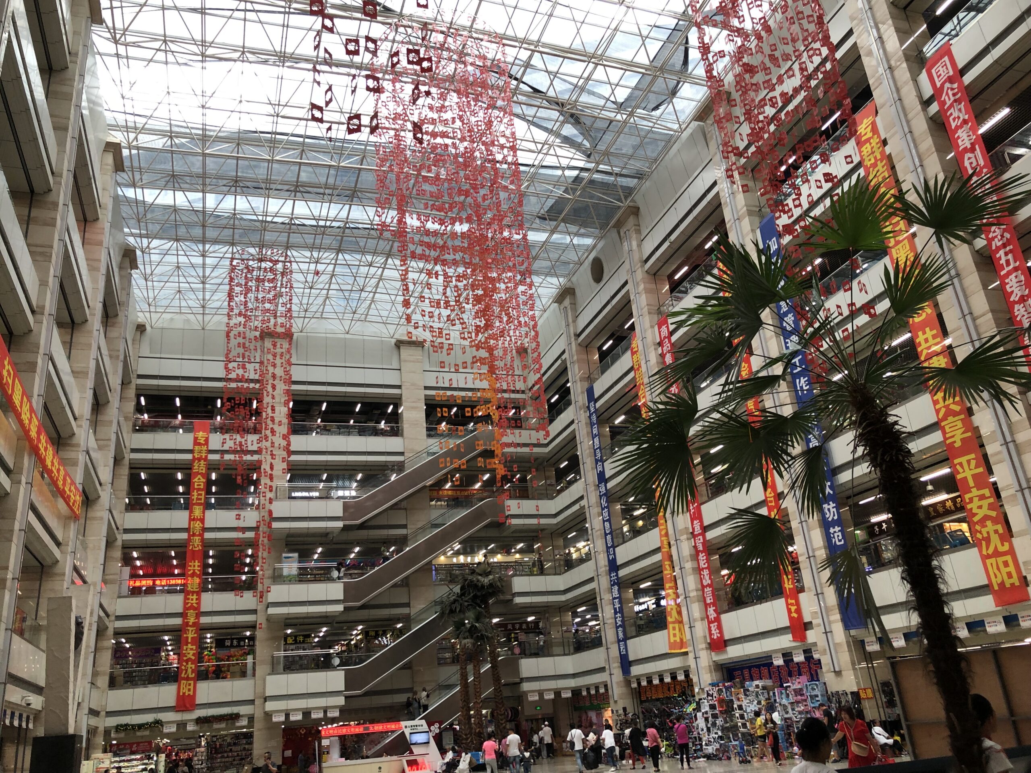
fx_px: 834
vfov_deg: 49.7
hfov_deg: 63.4
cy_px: 386
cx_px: 516
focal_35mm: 28
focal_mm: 4
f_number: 1.8
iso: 20
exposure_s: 1/33
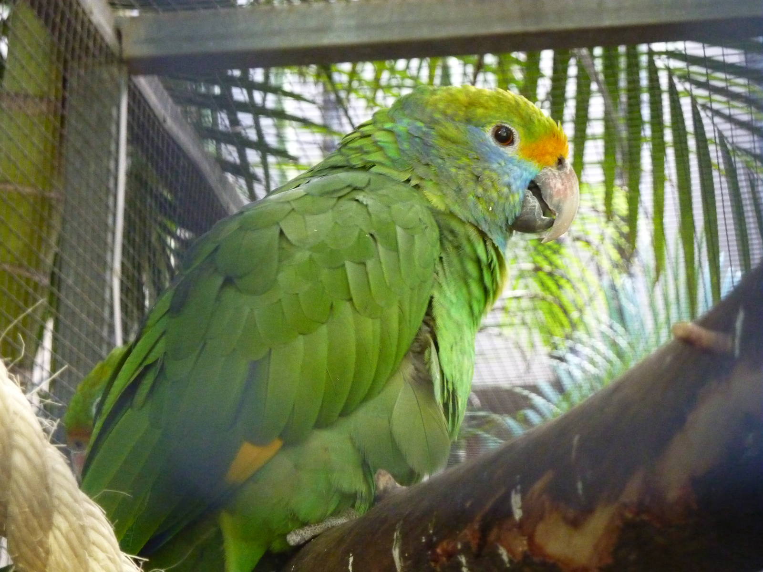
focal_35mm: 111
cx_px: 382
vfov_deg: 13.3
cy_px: 286
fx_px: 2447
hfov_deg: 17.7
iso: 800
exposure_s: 1/25
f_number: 4.4
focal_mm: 18.2
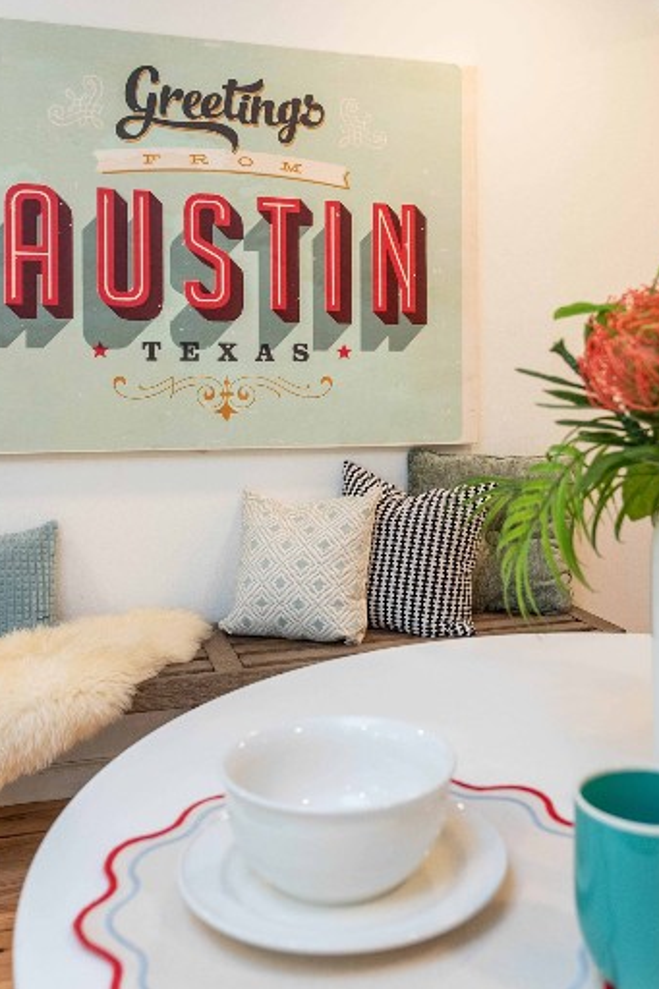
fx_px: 989
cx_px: 406
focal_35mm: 36
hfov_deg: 36.7
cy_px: 375
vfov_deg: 52.6
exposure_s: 1/100
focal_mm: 24
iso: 800
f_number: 5
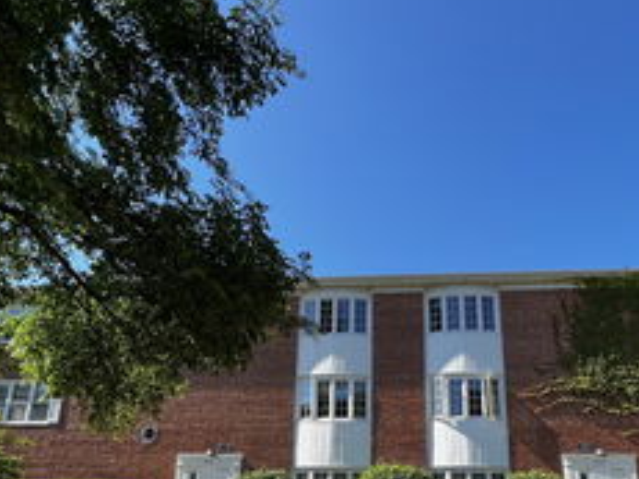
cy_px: 399
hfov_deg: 71.1
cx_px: 372
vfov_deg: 52.2
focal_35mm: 24
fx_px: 443
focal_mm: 1.57
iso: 32
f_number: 1.8
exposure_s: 1/555
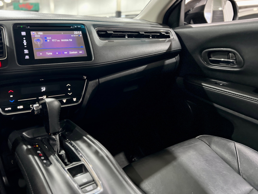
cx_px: 117
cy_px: 88
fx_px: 216
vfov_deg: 48.2
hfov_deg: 61.5
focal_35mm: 29
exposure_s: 1/30
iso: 640
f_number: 1.5
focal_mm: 5.7
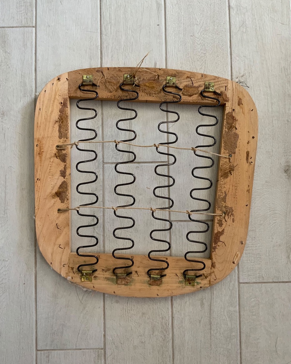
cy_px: 179
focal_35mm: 31
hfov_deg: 47.1
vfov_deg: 57.2
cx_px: 145
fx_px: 334
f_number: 1.8
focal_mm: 3
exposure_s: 1/60
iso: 100
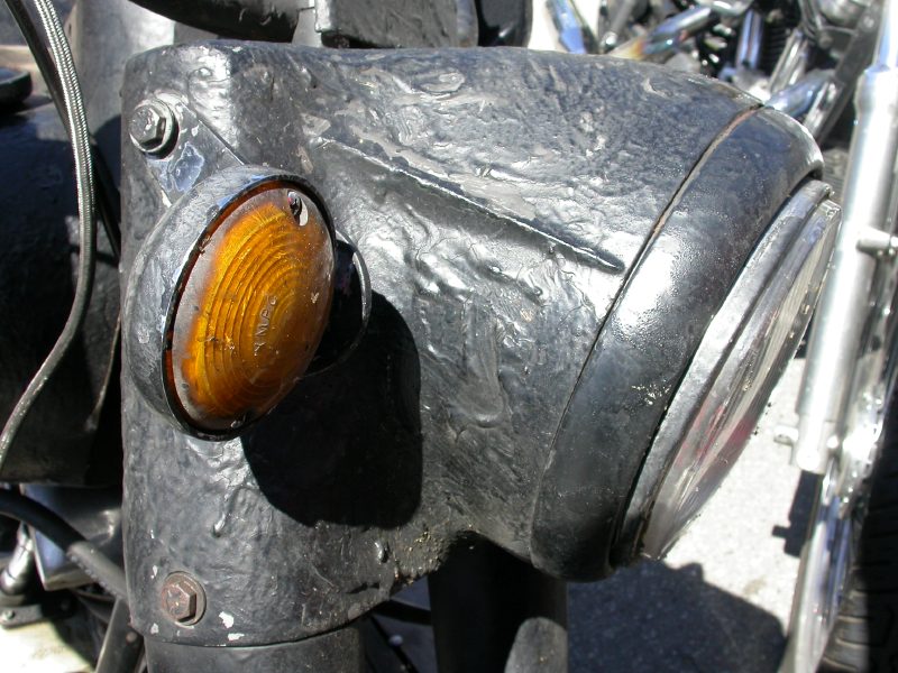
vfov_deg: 32.2
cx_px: 449
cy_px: 336
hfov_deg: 42.1
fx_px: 1167
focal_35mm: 45
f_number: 5.6
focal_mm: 9.3
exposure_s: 1/164
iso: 100
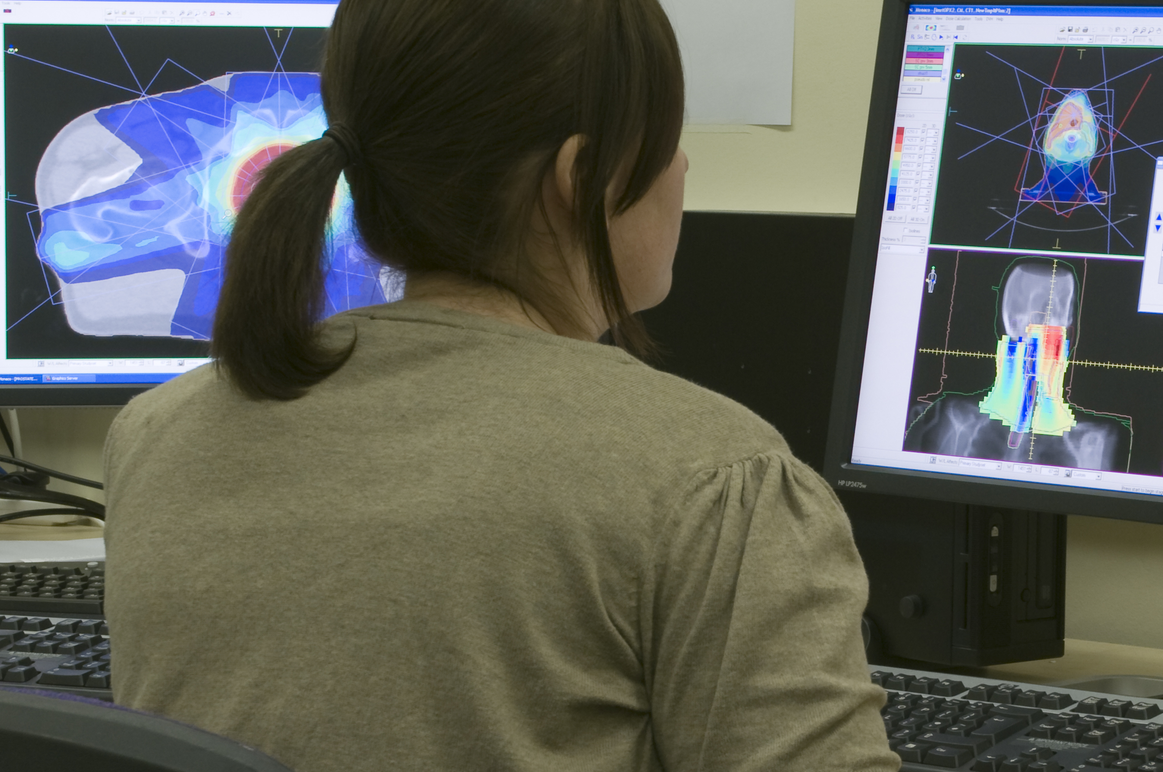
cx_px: 902
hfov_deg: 17.8
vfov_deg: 12.0
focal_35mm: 114
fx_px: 3678
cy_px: 486
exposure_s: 1/4
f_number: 11
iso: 200
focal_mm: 42
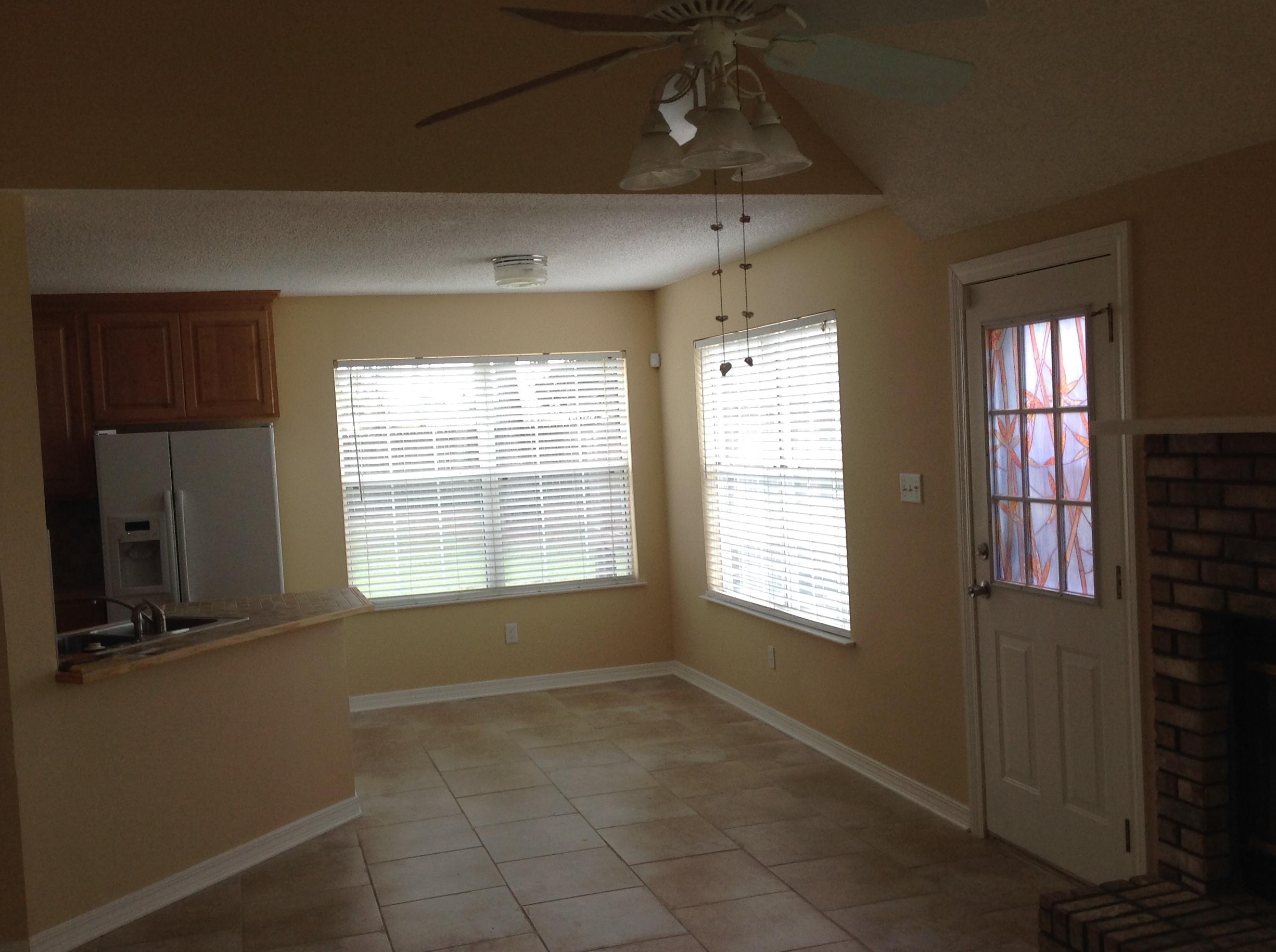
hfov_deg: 50.2
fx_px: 1362
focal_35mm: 37
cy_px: 484
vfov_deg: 38.6
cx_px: 622
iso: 64
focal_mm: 4.28
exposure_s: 1/120
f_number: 2.4
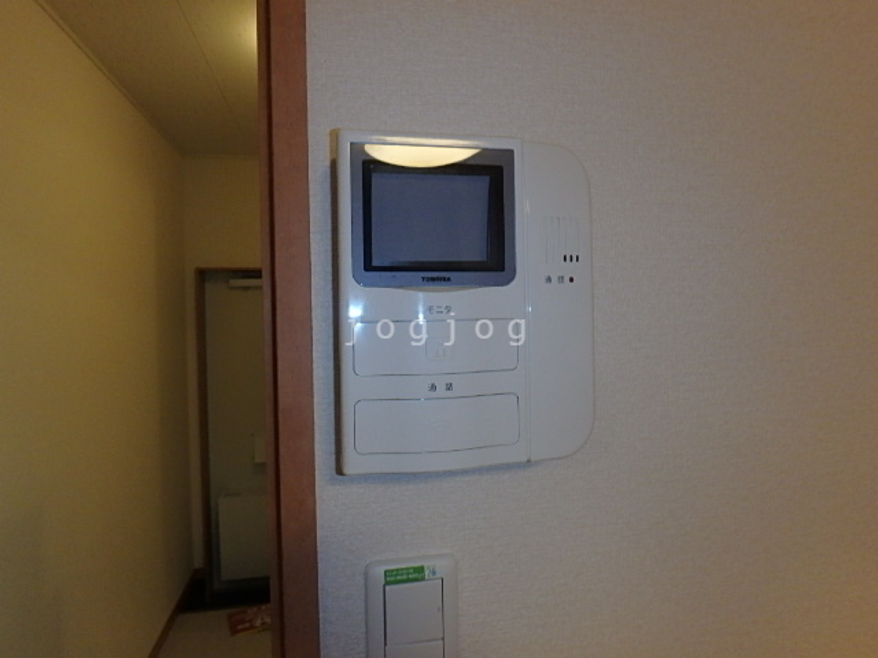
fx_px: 533
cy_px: 329
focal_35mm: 21
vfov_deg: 63.4
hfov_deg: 79.0
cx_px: 439
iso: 400
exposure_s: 1/30
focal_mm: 3.7
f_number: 6
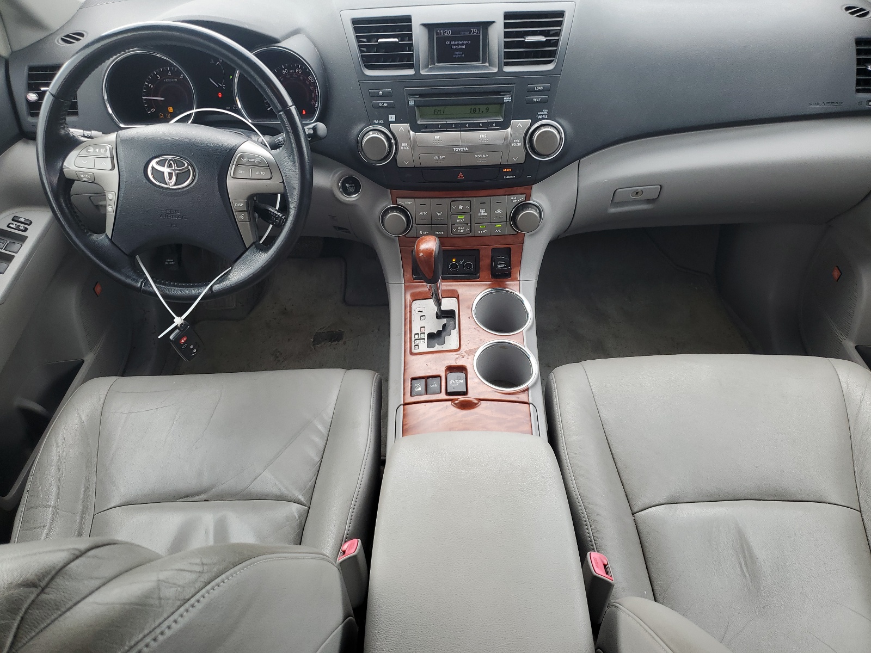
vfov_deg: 53.1
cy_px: 326
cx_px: 436
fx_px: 654
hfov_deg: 67.3
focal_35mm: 26
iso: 50
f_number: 1.5
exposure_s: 1/135
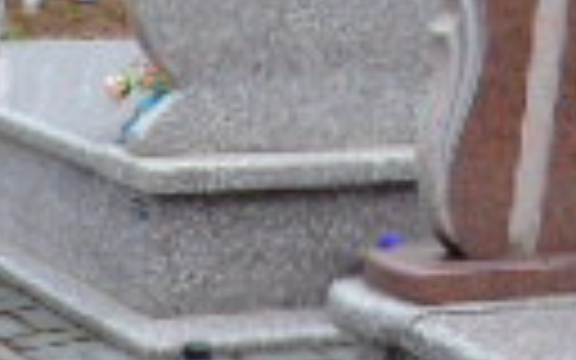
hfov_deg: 15.5
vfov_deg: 9.2
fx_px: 2072
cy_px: 783
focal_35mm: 132
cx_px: -27
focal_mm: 4.4
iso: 80
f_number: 3.4
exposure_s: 1/40
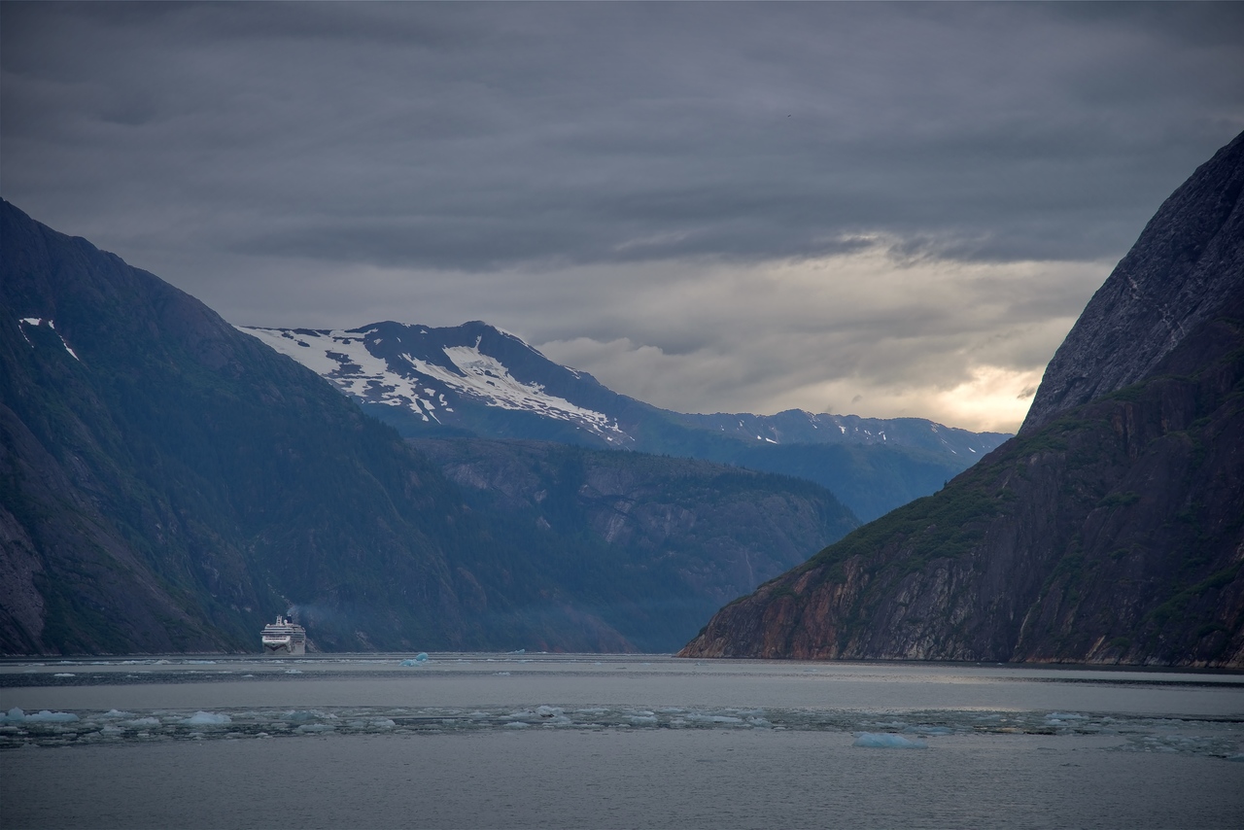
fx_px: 4147
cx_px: 622
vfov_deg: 11.4
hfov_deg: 17.1
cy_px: 415
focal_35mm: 120
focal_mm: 120
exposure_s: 1/250
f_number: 5
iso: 100
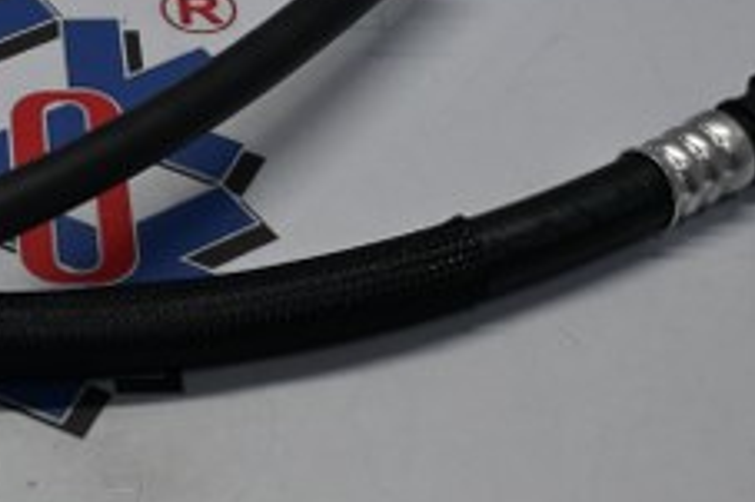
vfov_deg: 11.2
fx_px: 2535
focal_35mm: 121
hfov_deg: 16.4
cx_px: -93
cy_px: 30
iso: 400
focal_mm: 30.5
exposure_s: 1/125
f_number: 4.8
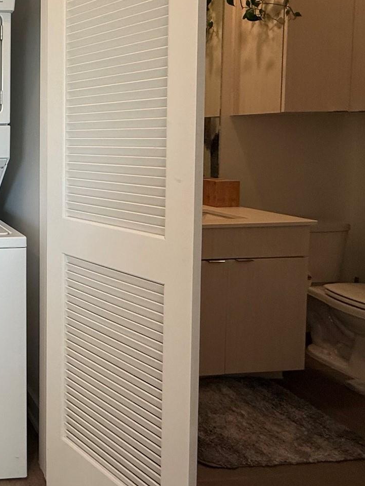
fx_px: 422
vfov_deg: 58.4
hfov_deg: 34.8
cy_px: 157
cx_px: -95
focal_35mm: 30
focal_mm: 2.22
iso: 125
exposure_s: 1/120
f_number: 2.2
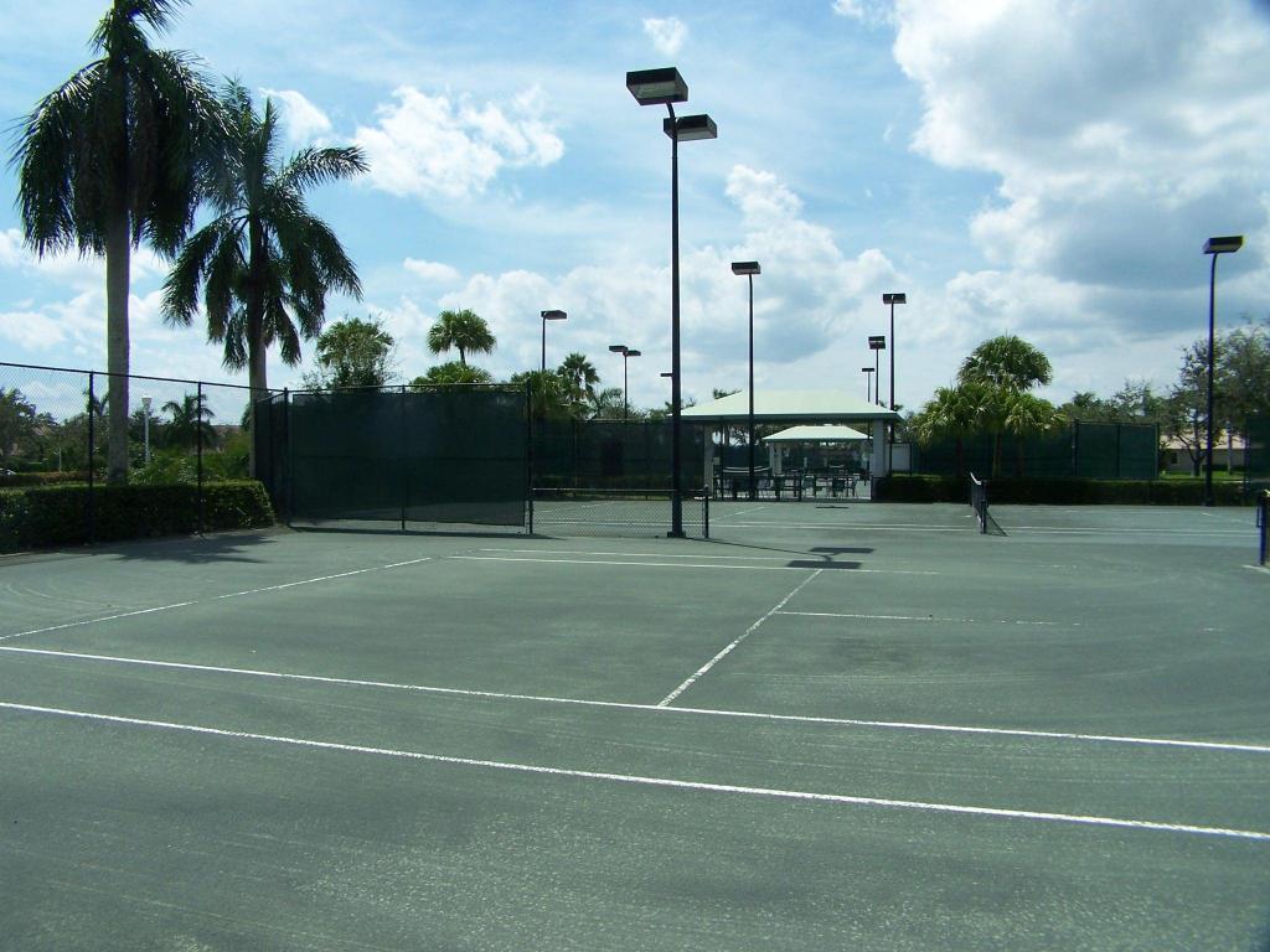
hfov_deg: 49.0
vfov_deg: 37.7
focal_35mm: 38
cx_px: 635
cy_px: 476
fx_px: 1394
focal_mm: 6.3
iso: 80
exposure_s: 1/800
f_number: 5.6
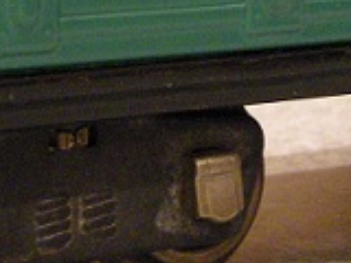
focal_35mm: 175
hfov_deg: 11.3
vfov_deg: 8.4
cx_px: 270
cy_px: 15
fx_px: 1774
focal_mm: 7.5
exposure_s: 1/10.2
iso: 400
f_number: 2.7
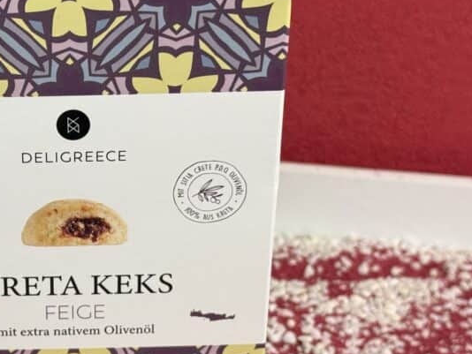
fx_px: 1255
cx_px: 64
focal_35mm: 92
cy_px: 189
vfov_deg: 16.1
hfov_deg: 20.9
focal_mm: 6.76
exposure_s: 1/100
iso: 125
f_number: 1.78
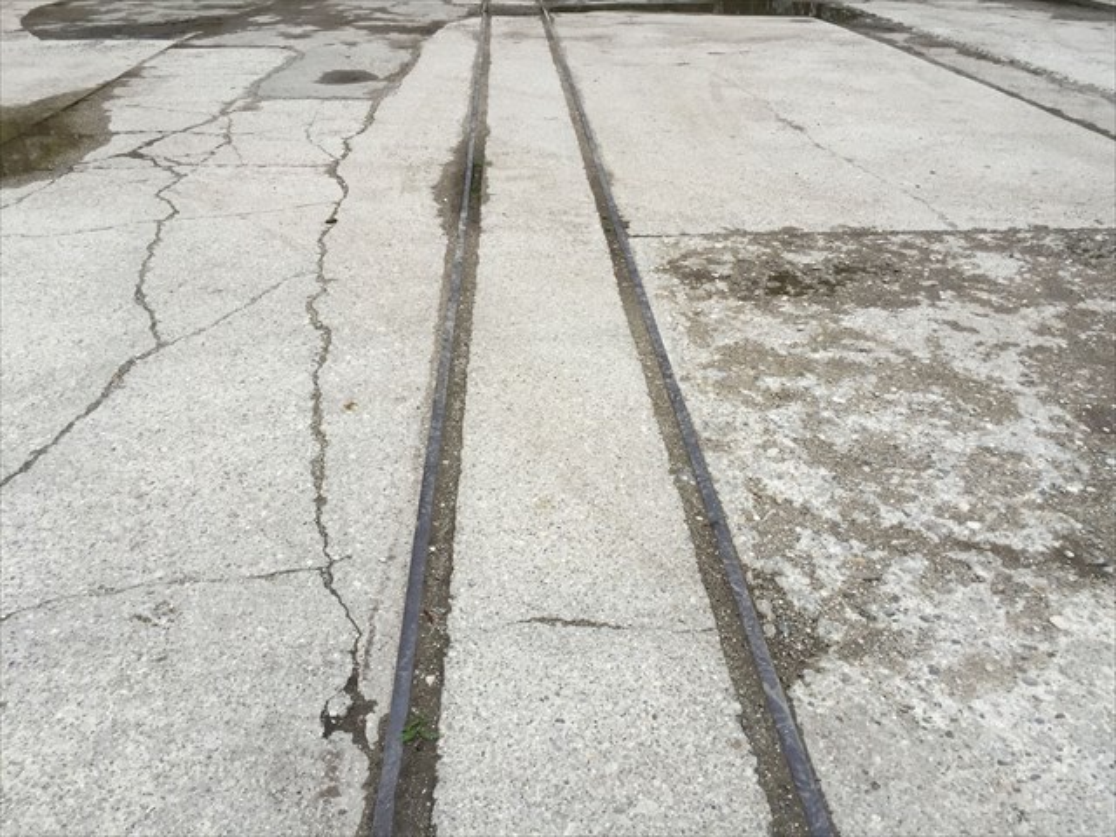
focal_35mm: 29
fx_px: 935
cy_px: 418
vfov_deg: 48.2
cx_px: 558
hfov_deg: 61.7
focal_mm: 4.15
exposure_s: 1/100
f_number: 2.2
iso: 50
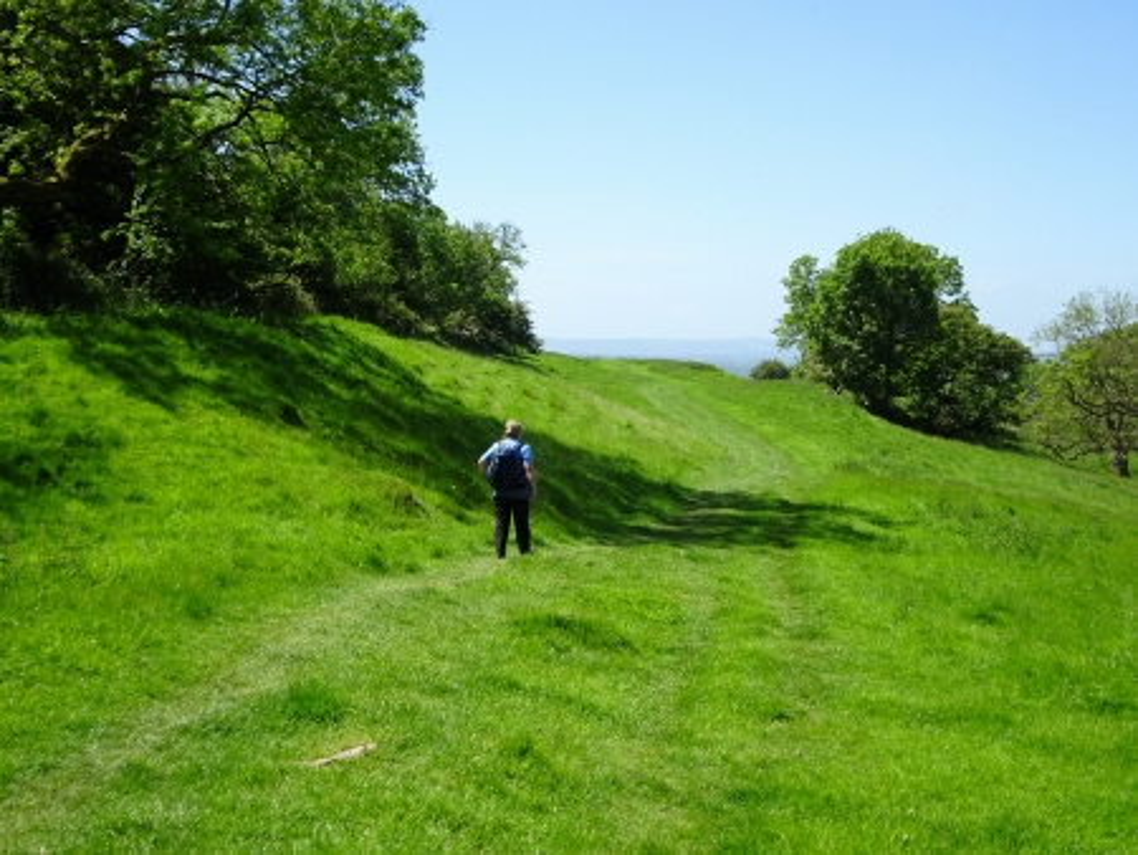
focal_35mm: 48
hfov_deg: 39.6
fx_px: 1579
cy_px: 428
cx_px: 569
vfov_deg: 30.3
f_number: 4.5
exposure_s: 1/400
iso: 80
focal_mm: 8.18
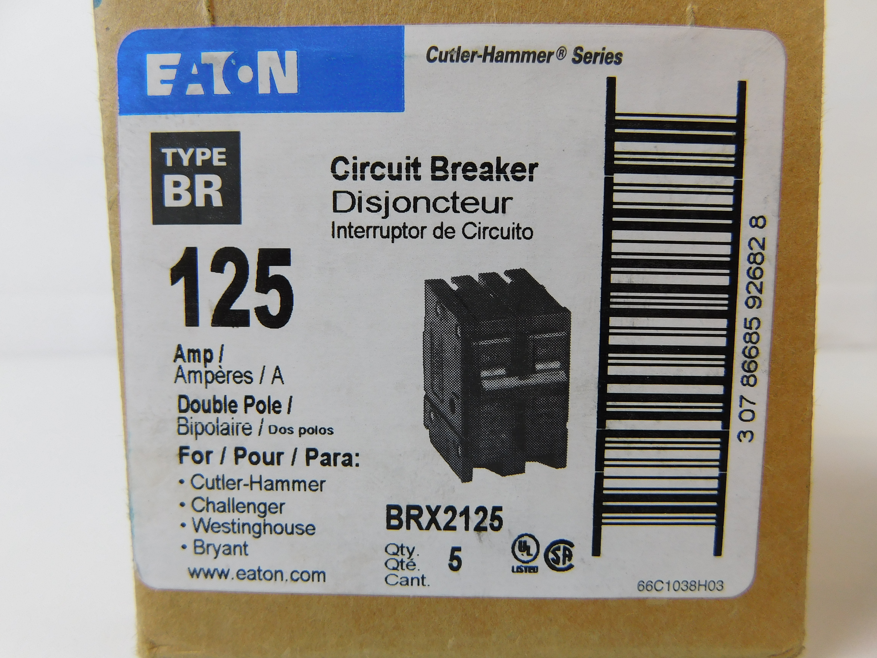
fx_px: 583
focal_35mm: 23
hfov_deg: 73.9
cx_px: 438
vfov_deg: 58.9
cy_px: 329
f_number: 3
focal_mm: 4
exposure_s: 1/30
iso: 140
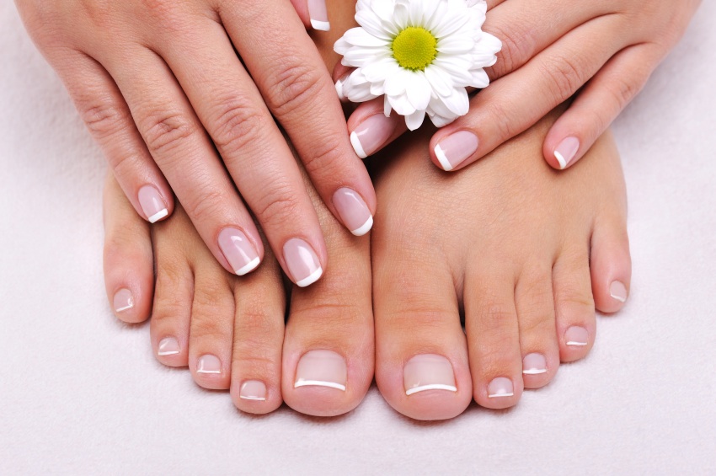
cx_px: 358
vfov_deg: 13.0
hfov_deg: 19.5
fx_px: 2086
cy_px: 238
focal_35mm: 105
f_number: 10
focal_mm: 105
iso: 200
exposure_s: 1/200
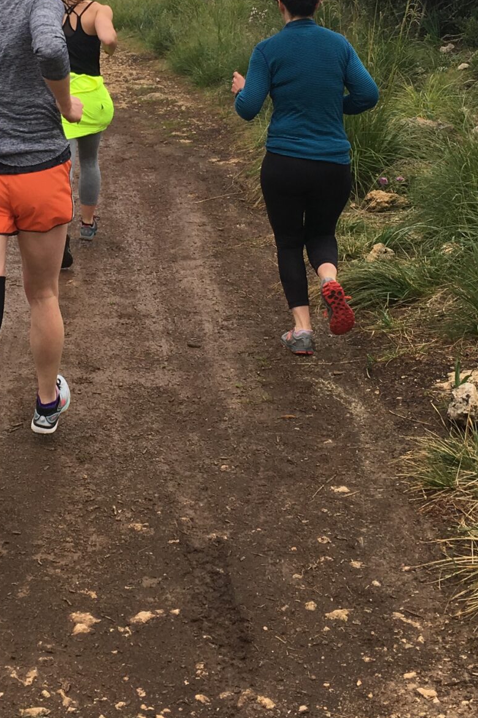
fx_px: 1314
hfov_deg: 20.3
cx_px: 70
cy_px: 141
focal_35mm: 66
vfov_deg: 29.8
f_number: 2.2
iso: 25
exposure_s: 1/363
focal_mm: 4.15
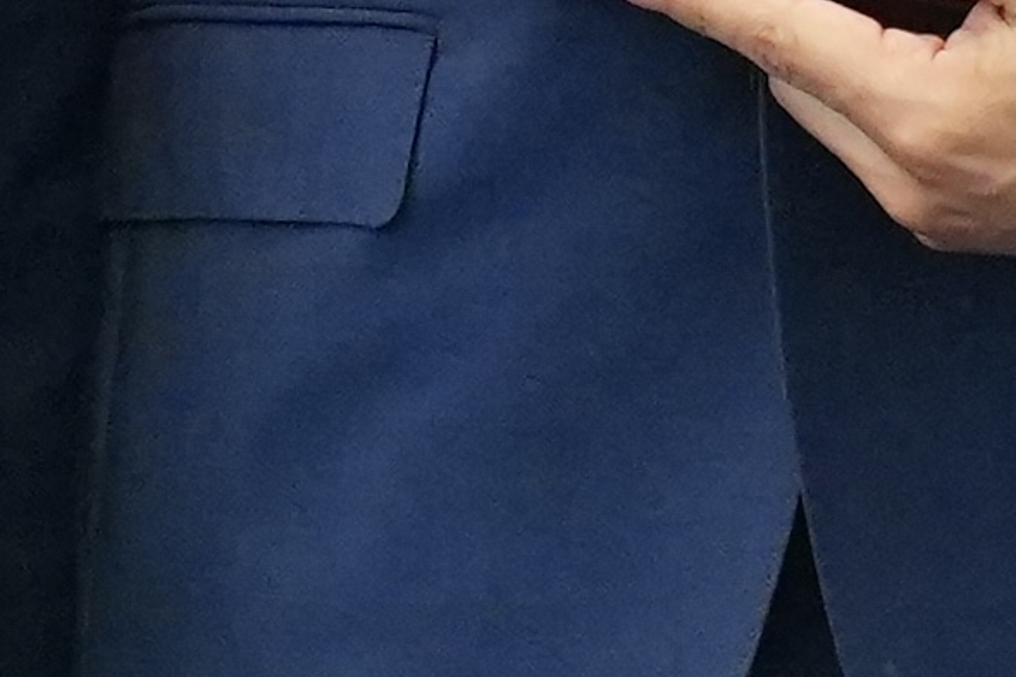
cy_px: -820
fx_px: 10495
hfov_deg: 5.5
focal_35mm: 372
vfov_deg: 3.6
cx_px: 346
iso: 2500
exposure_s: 1/250
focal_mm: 53
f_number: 4.5
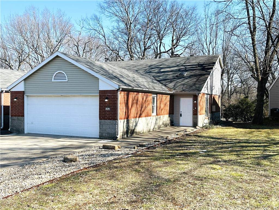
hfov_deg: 54.0
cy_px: 105
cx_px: 140
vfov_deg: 41.8
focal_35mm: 34
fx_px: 274
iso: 50
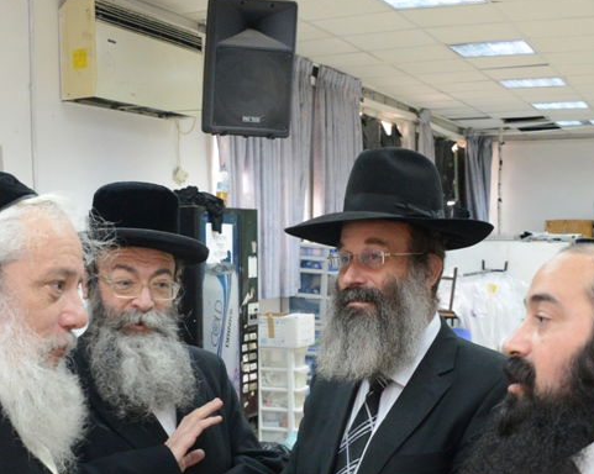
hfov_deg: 33.5
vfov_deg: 26.6
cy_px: 375
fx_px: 984
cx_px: 236
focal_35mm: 56
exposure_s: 1/80
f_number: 5.6
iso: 5000
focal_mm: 28
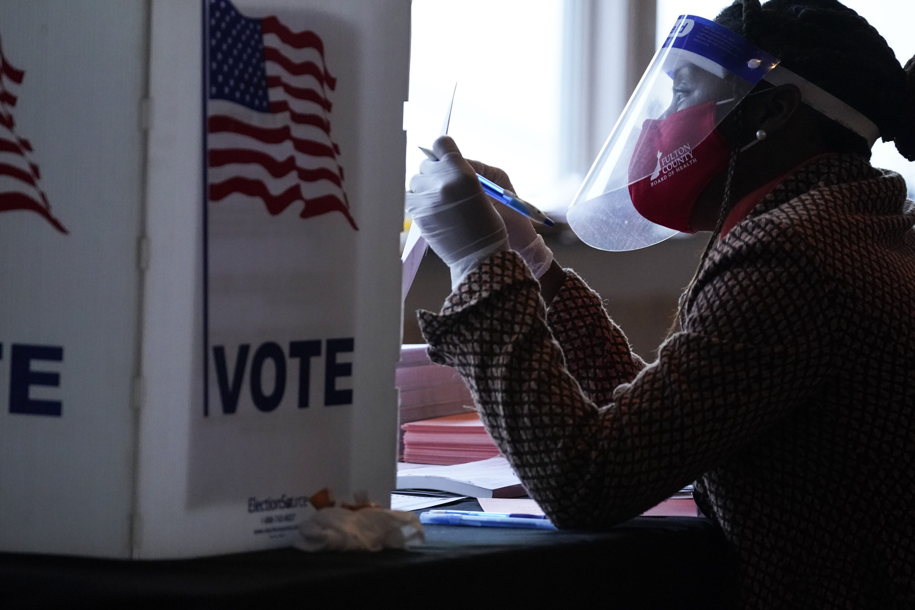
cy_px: 305
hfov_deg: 8.7
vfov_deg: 5.8
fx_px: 6049
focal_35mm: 238
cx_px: 458
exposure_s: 1/500
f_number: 5.6
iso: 6400
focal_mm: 238
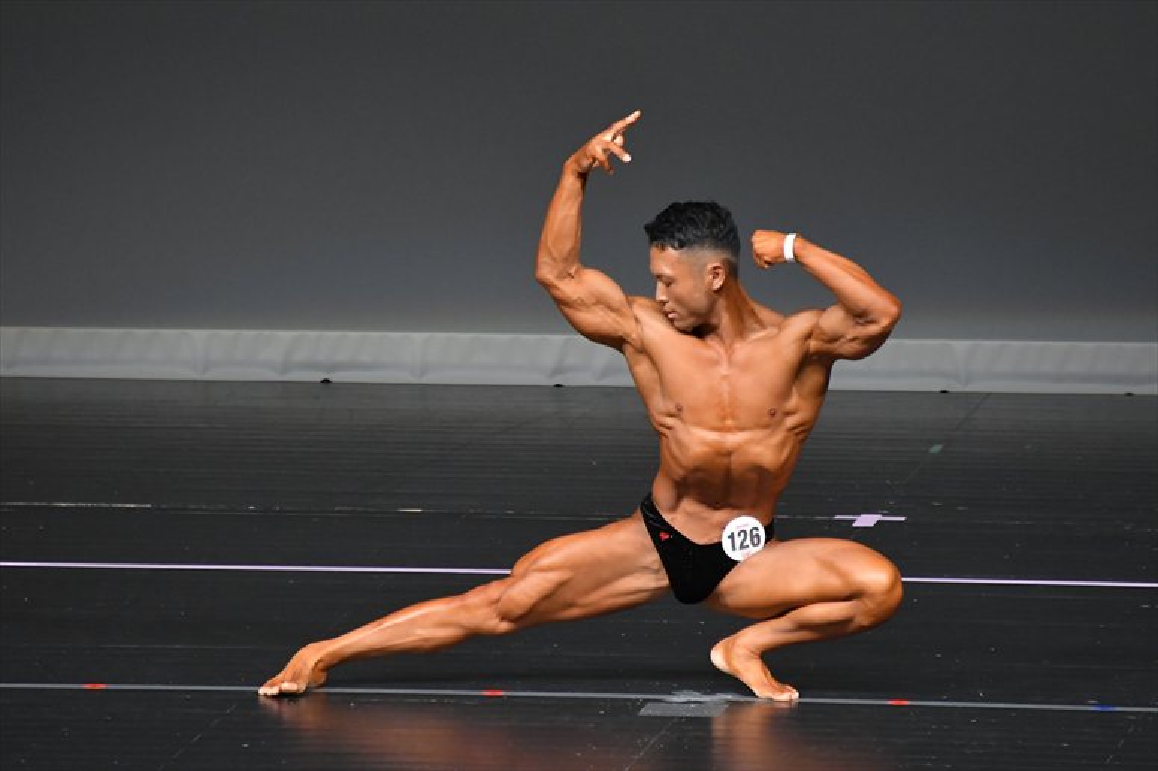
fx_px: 14468
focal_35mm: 450
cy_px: 386
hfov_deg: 4.6
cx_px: 579
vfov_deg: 3.1
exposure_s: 1/400
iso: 4000
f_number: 5.6
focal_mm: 300
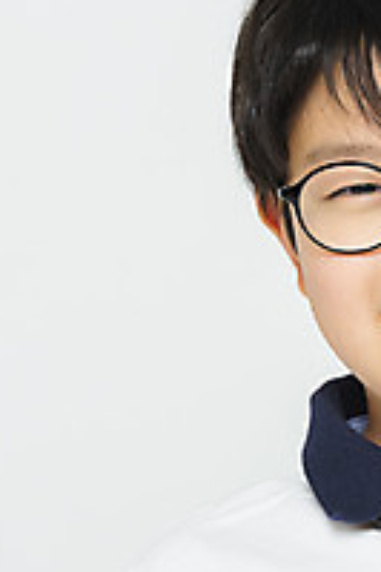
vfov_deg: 4.3
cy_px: 360
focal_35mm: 480
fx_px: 7633
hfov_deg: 2.9
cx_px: 448
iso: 100
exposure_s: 1/125
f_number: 14
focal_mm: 160
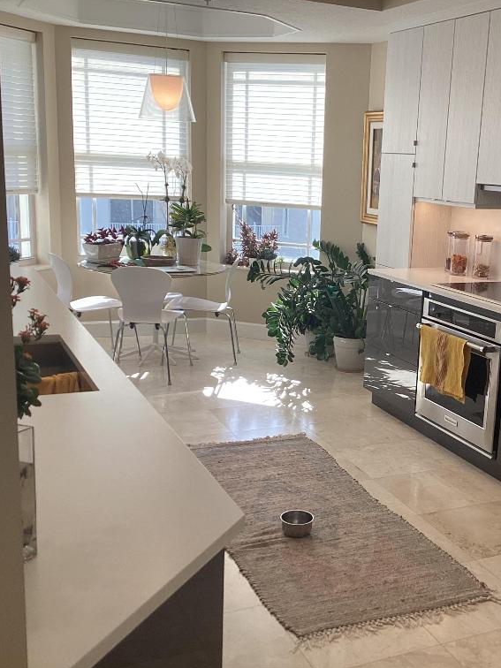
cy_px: 338
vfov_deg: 44.8
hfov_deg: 33.9
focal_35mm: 42
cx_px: 353
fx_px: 810
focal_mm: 3.3
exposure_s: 1/120
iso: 32
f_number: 2.4
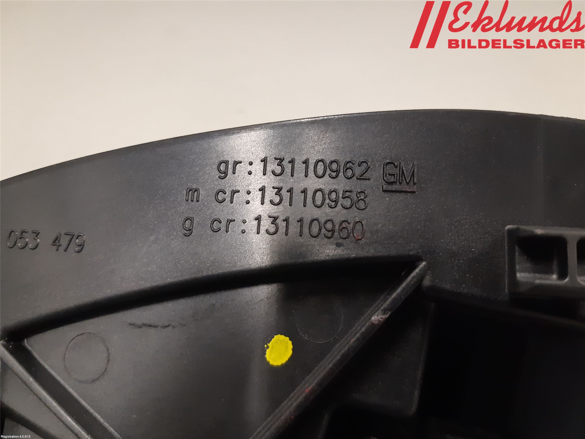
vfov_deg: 53.1
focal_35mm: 26
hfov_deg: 67.3
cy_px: 220
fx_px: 439
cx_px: 292
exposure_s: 1/50
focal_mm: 3.93
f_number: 1.7
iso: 200
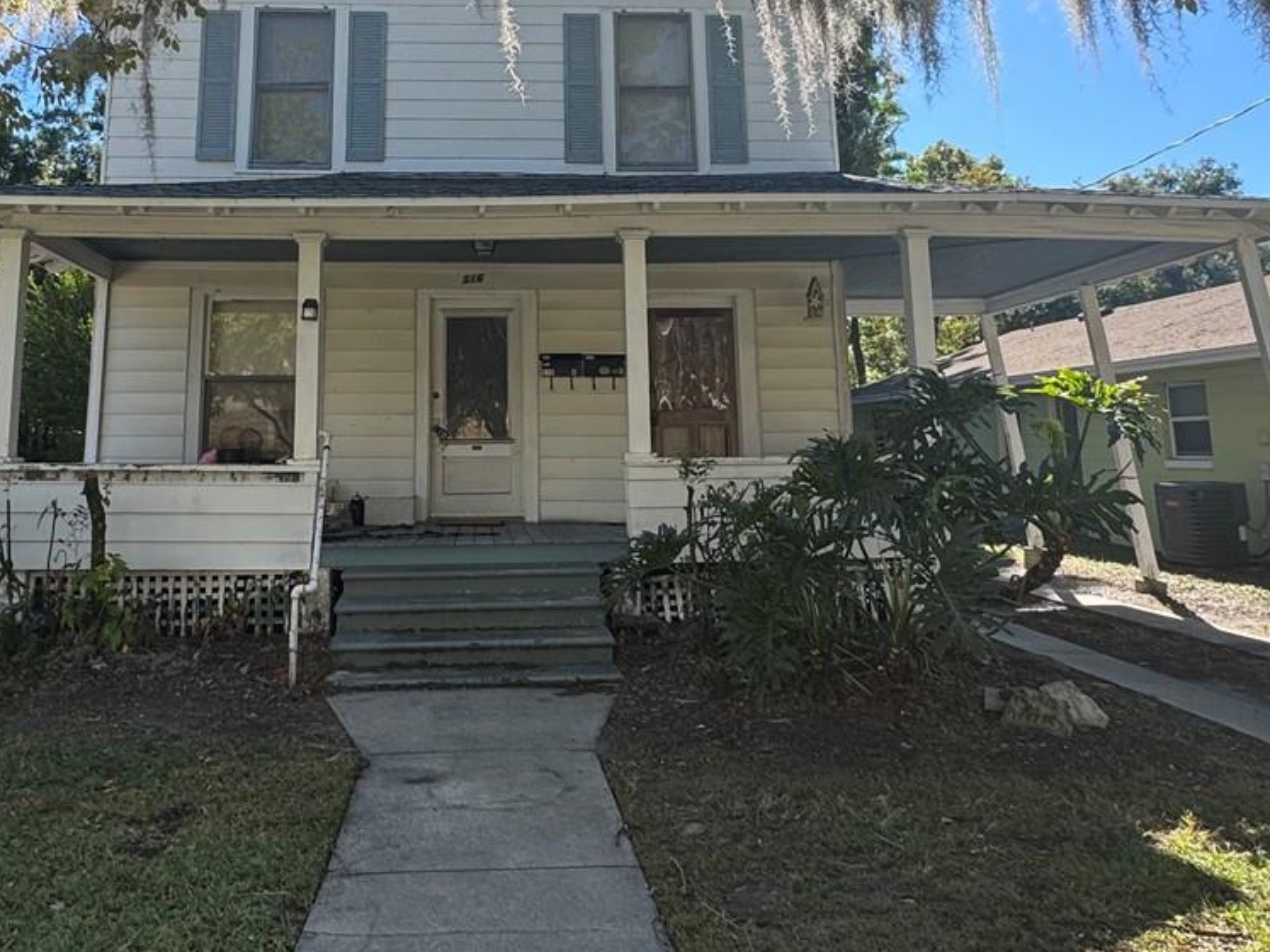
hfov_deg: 59.7
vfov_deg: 45.5
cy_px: 260
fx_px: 1100
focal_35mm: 30
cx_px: 534
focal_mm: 2.22
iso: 40
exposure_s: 1/512
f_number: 2.2
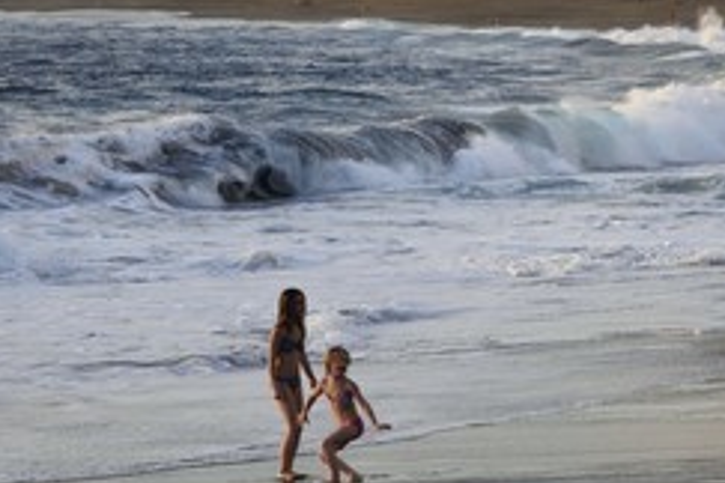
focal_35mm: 234
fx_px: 4712
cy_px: 221
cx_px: 521
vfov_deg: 5.9
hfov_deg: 8.8
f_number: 11
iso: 400
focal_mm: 135
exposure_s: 1/250
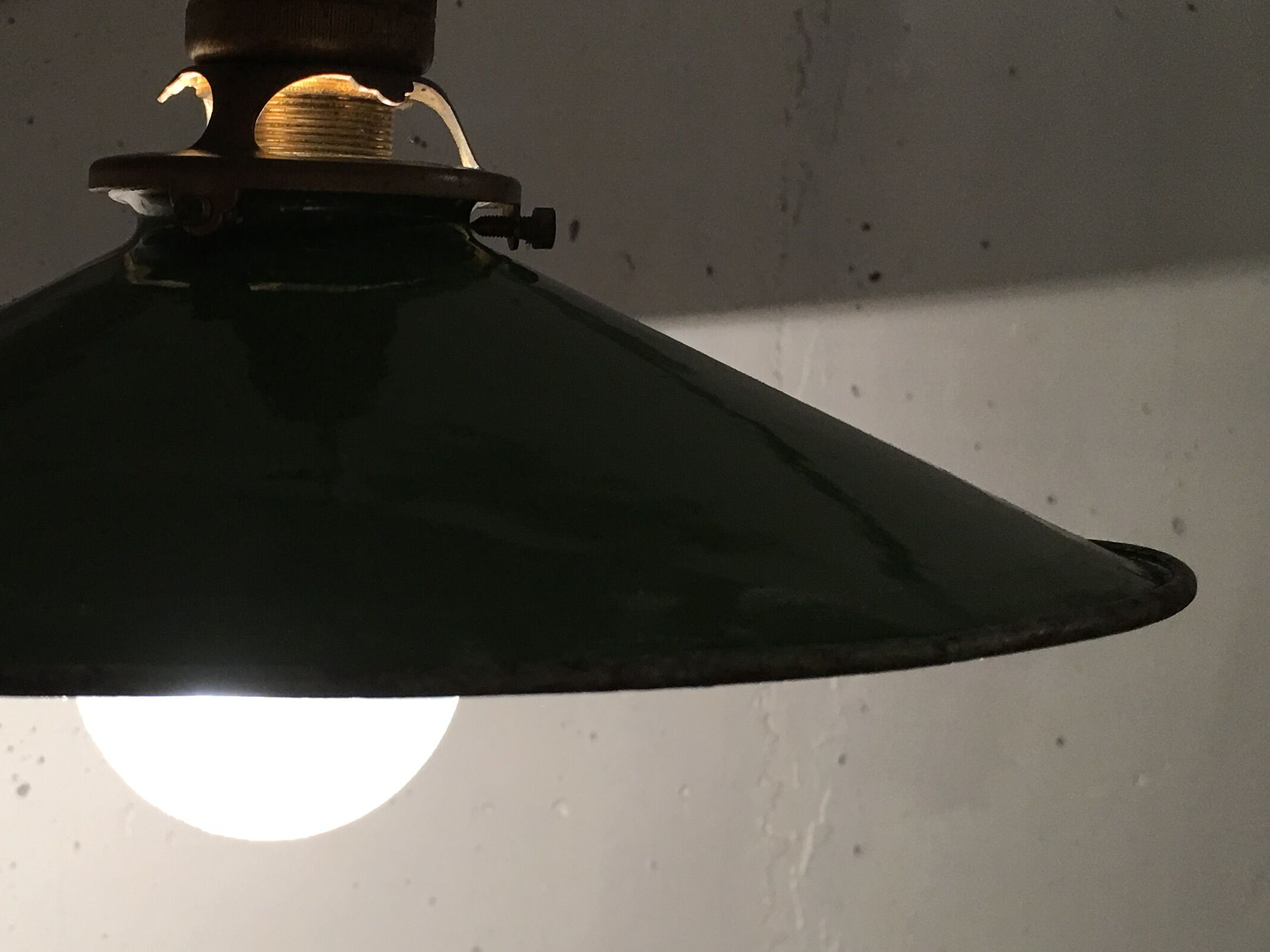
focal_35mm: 55
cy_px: 457
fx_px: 2018
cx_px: 372
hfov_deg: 34.4
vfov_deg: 26.6
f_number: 2.2
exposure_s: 1/33
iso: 50
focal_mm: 4.15
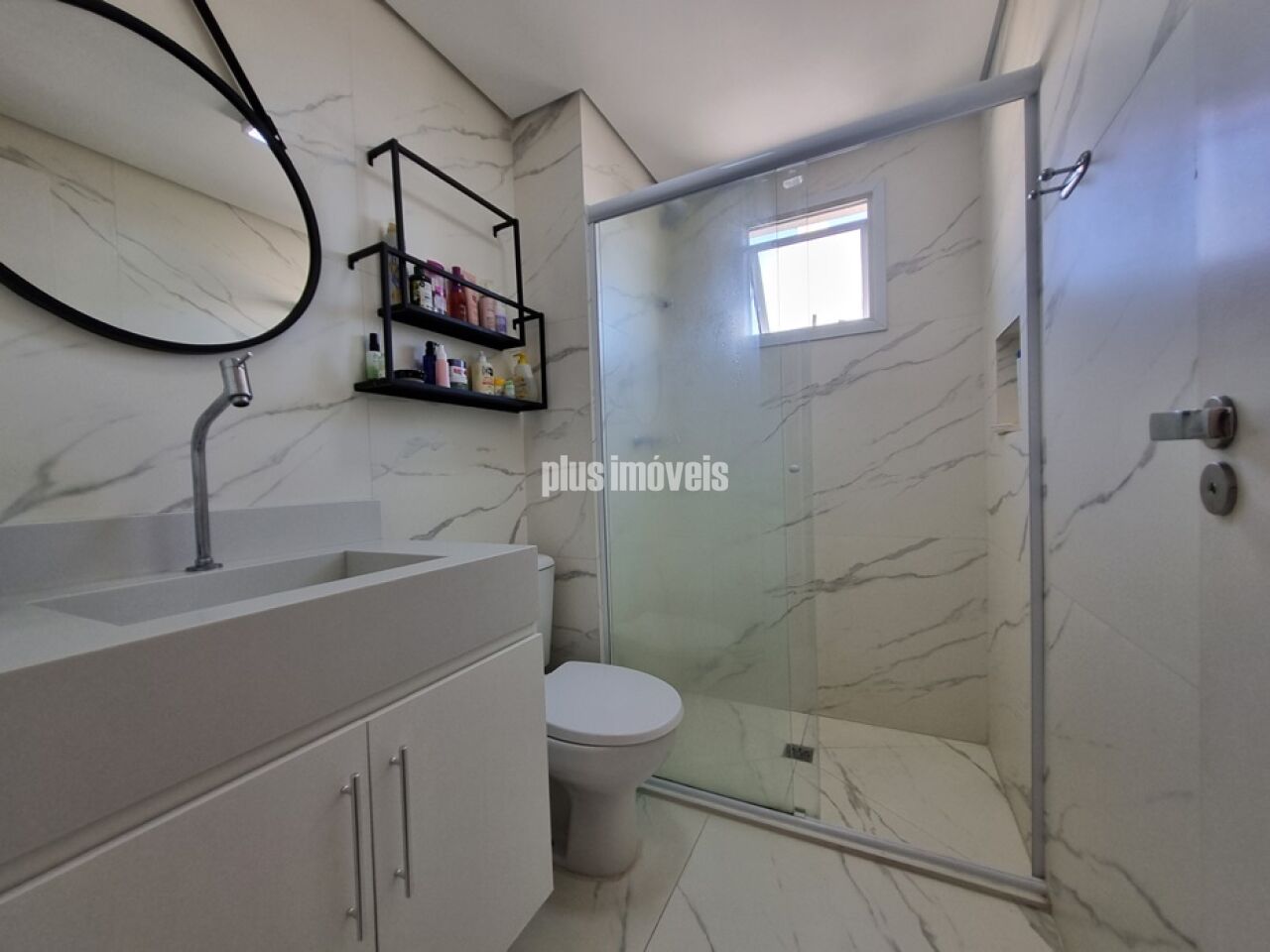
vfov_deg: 89.9
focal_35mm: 13
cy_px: 476
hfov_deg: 106.2
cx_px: 635
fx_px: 477
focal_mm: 1.74
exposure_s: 1/60
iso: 80
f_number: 2.2
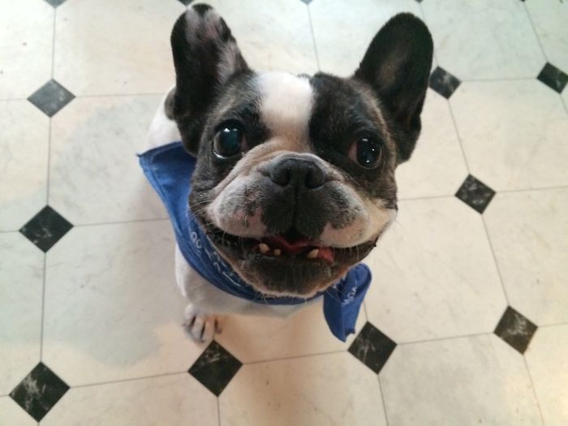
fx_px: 476
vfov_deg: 48.2
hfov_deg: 61.7
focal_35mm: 29
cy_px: 213
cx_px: 284
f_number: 2.2
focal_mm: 4.15
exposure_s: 1/15
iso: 500
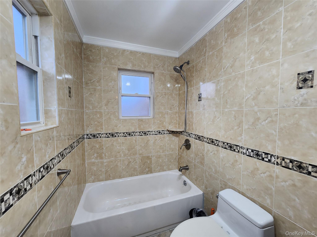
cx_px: 158
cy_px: 118
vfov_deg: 89.9
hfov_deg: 106.2
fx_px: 119
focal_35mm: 13
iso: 320
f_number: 2.2
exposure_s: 1/60
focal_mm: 2.2
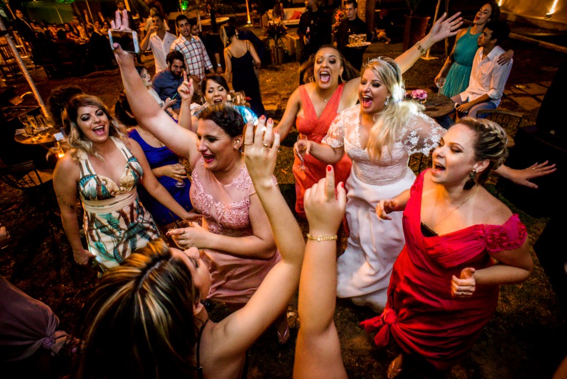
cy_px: 190
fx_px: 315
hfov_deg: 83.9
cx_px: 284
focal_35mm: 20
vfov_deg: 62.0
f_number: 4.5
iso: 6400
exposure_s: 1/80
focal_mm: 20
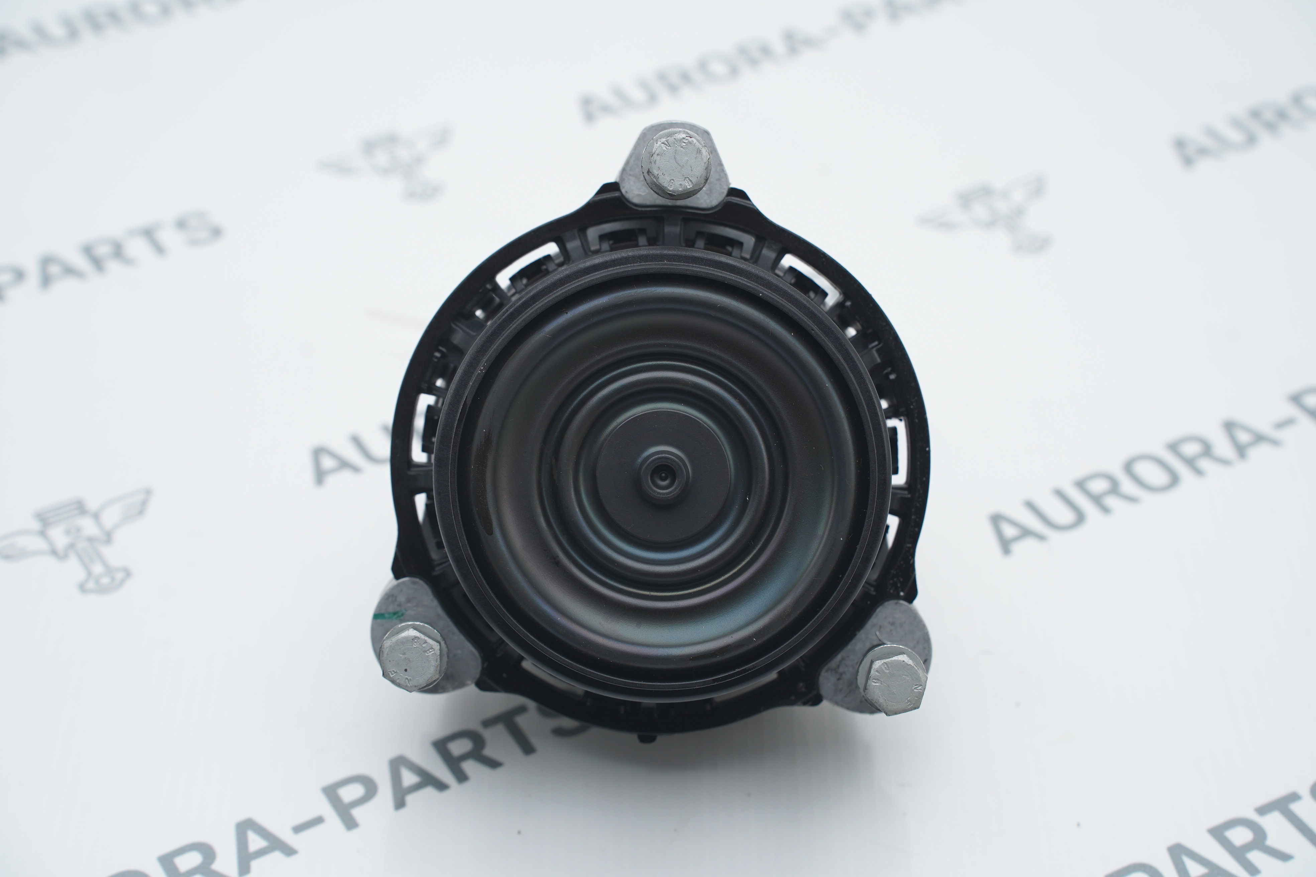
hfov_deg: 27.0
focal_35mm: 75
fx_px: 2741
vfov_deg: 18.2
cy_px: 438
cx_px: 658
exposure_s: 1/160
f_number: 6.3
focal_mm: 75
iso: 500
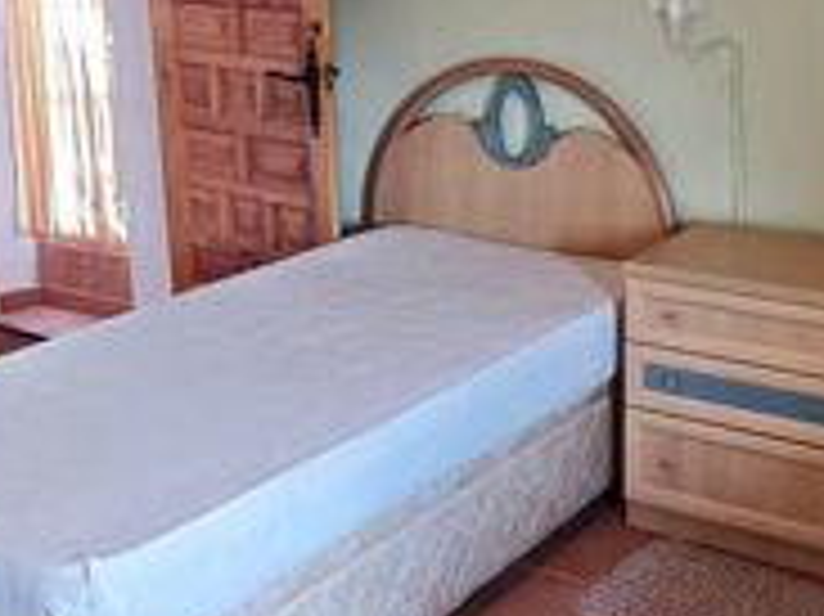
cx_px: 583
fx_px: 1285
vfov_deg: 26.9
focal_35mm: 54
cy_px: 211
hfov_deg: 35.0
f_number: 2.2
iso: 400
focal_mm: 2.16
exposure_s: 1/33.3
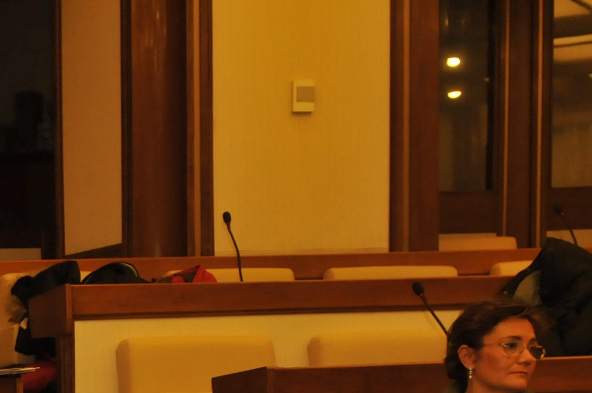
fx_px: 1577
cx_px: -234
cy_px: 515
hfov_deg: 19.2
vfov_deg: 13.7
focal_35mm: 96
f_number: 4.5
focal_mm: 20
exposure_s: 1/200
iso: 800
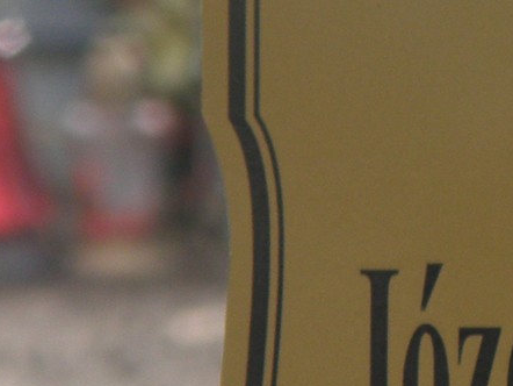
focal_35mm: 912
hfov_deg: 2.2
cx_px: 663
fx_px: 13523
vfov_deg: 1.6
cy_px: 242
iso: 64
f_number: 4.4
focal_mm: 35.01
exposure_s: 1/200
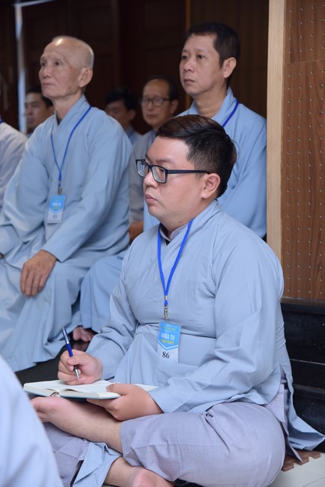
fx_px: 1014
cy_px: 244
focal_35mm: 75
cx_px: 162
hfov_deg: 18.2
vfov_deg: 27.0
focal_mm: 75
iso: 500
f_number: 5.6
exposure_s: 1/160
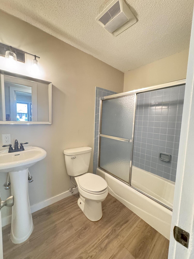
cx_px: 97
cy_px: 130
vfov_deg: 102.1
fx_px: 105
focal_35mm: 14
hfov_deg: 85.7
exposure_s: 1/60
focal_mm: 2.22
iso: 800
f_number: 2.2
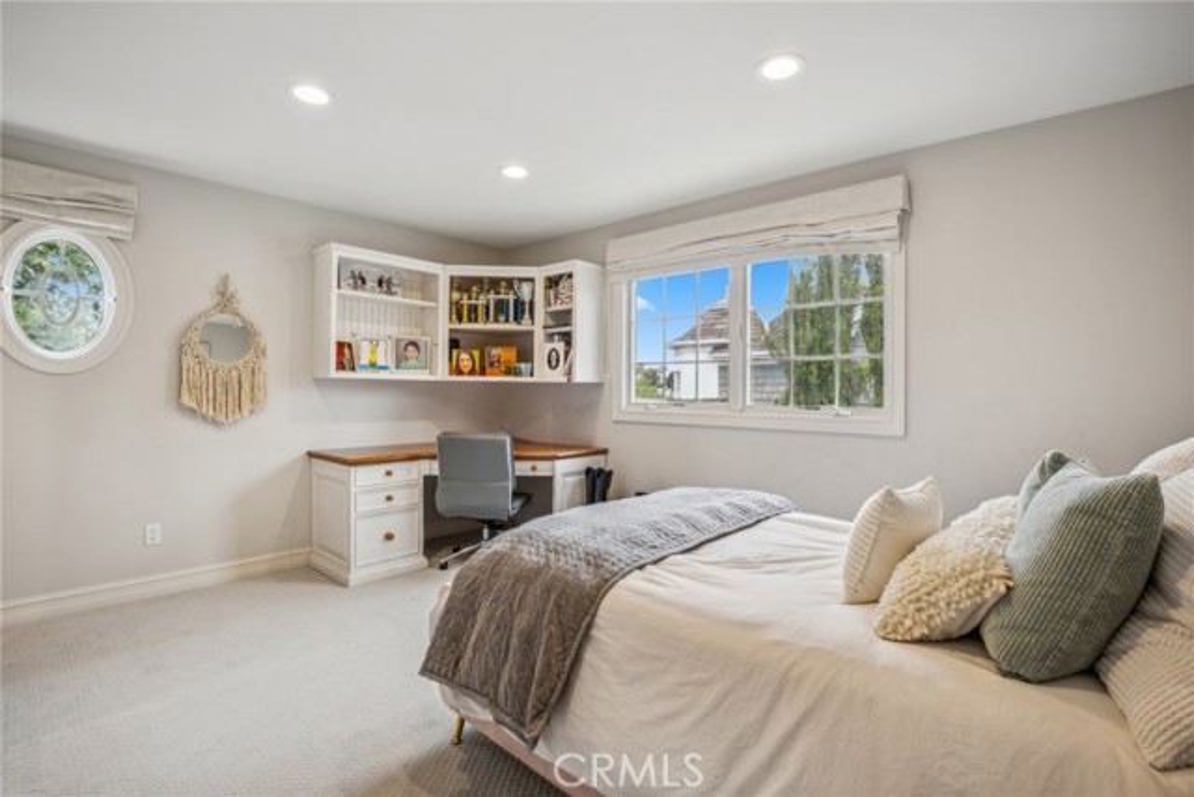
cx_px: 597
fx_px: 498
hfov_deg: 100.4
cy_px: 398
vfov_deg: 77.4
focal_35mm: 15
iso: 160
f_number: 8
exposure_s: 1/10
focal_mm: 10
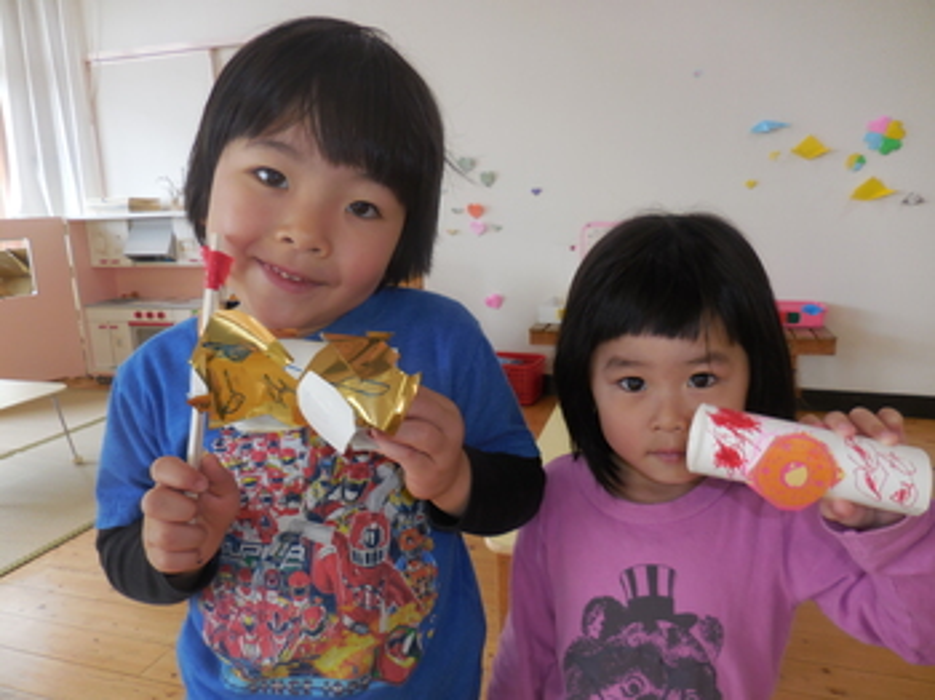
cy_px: 350
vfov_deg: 54.8
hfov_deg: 69.4
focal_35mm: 25
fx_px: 675
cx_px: 468
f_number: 3.3
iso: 125
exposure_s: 1/30
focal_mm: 4.5
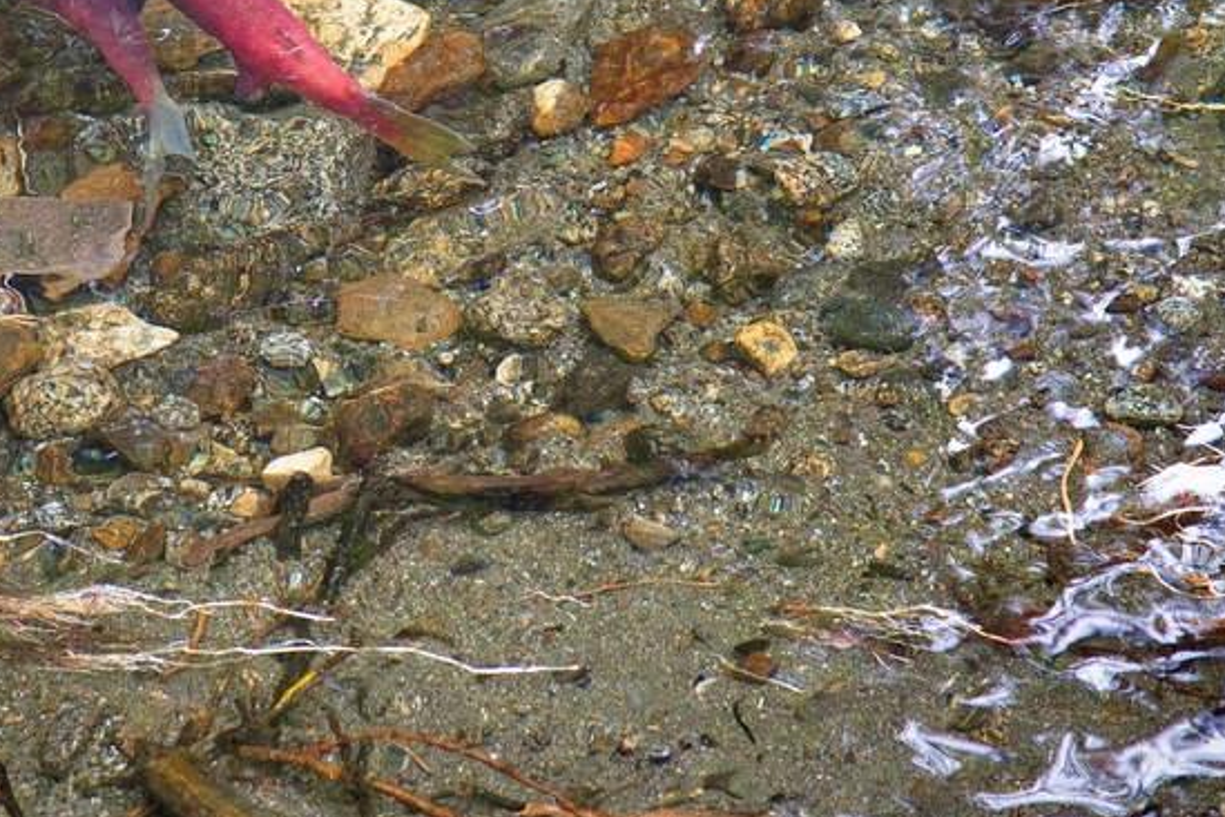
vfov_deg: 4.9
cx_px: 448
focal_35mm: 280
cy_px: -36
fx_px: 9527
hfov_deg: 7.4
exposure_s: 1/250
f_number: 4
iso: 1600
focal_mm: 120
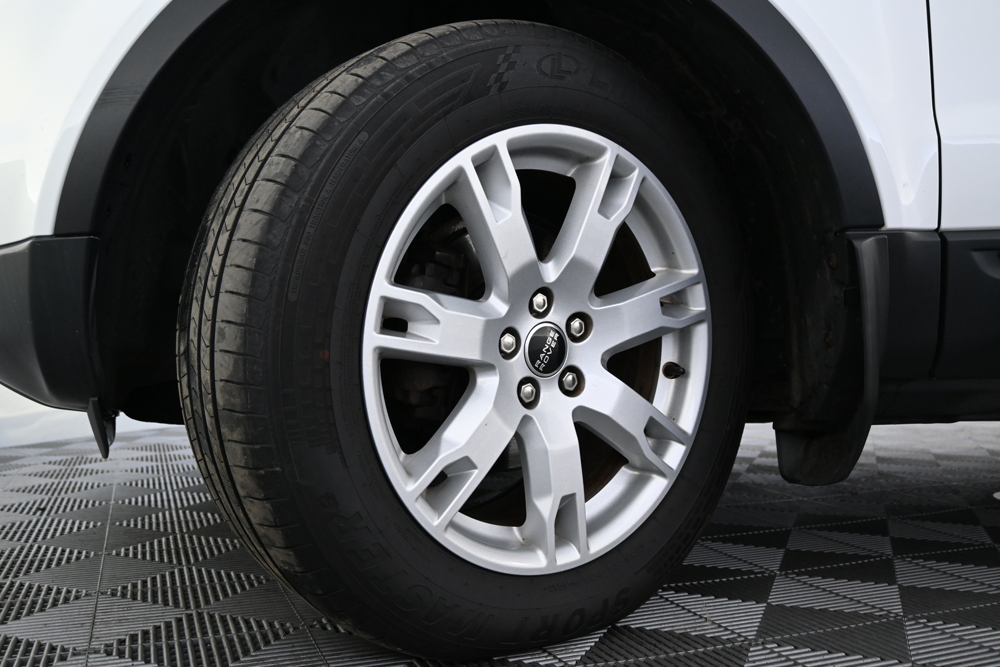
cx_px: 500
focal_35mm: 32
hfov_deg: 59.5
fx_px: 875
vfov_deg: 41.7
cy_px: 334
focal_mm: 21
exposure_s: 1/30
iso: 1100
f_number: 4
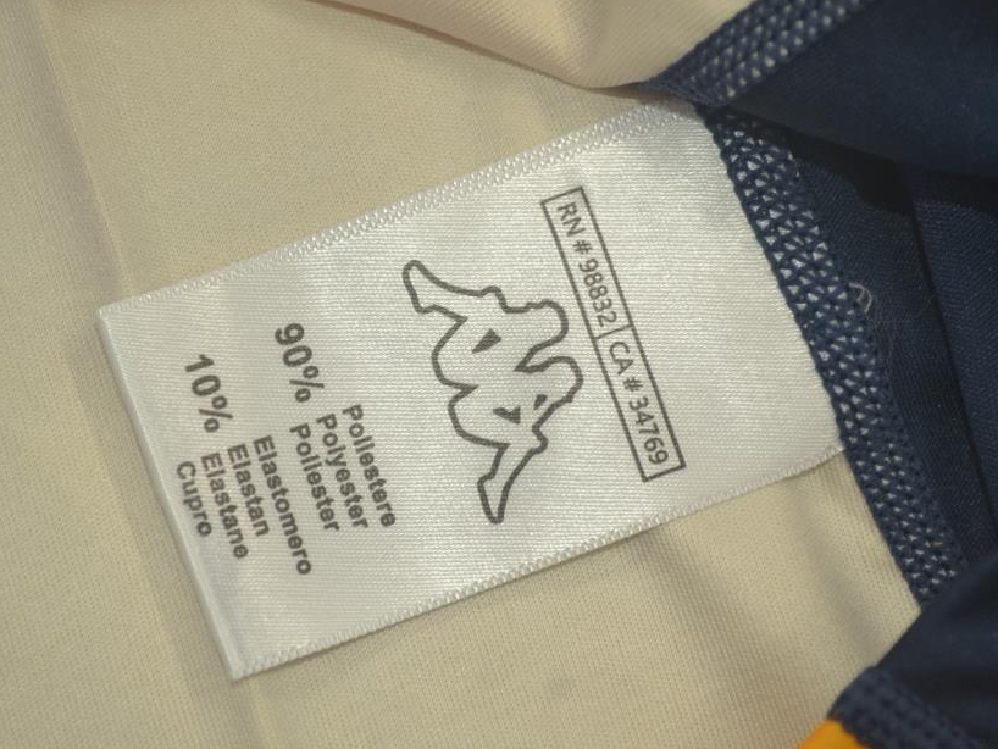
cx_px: 468
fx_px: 2855
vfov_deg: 14.9
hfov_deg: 19.8
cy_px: 349
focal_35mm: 99
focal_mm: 52
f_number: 5.6
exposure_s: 1/80
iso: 200
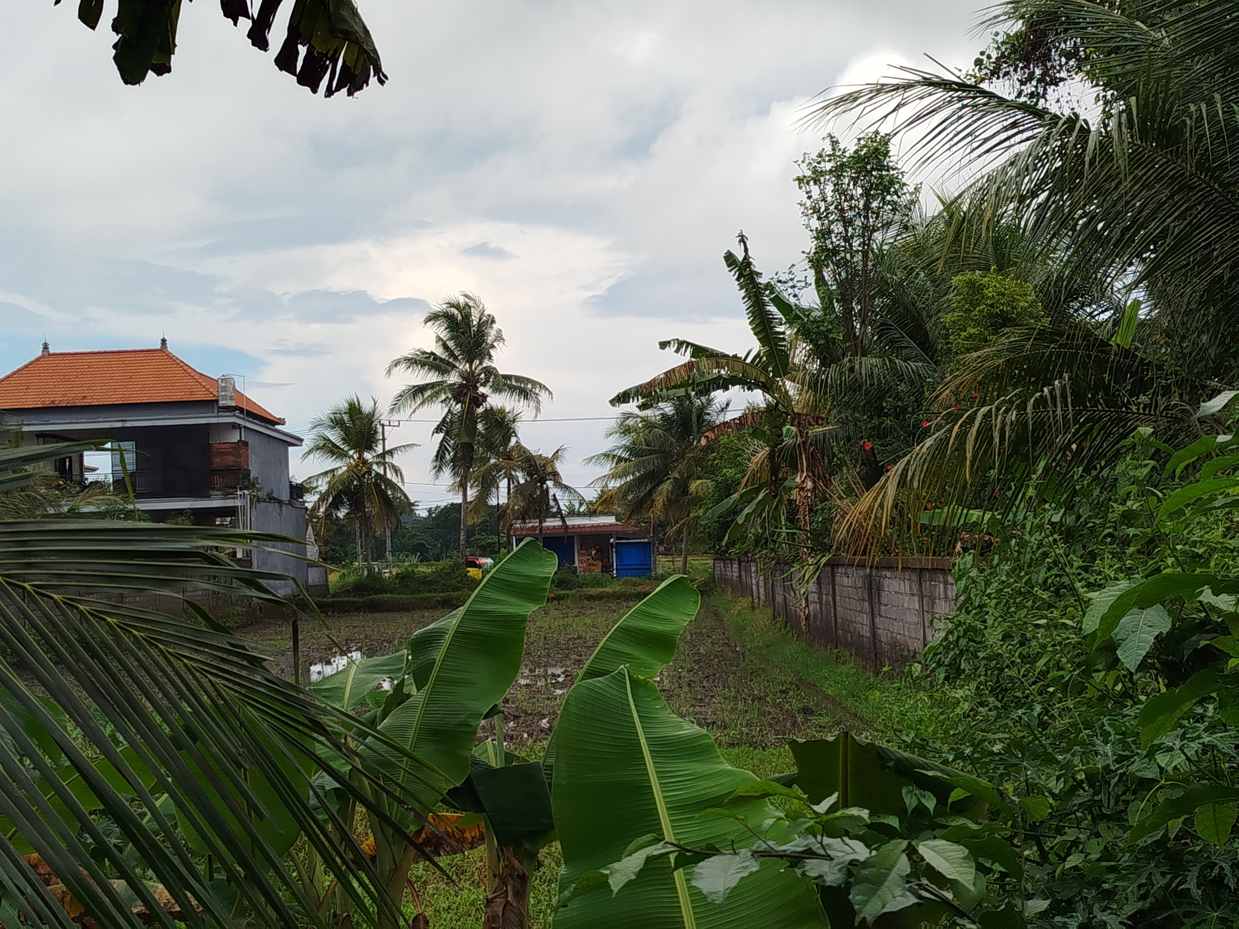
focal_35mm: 48
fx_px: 1718
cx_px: 620
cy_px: 464
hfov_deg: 39.7
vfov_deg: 30.3
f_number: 1.7
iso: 50
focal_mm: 5.31
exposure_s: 1/1017
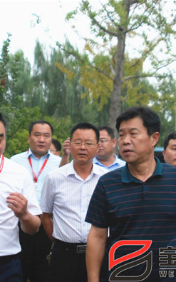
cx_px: 75
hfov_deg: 20.0
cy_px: 142
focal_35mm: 65
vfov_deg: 31.5
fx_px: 499
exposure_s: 1/1600
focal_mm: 28
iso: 800
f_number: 3.5
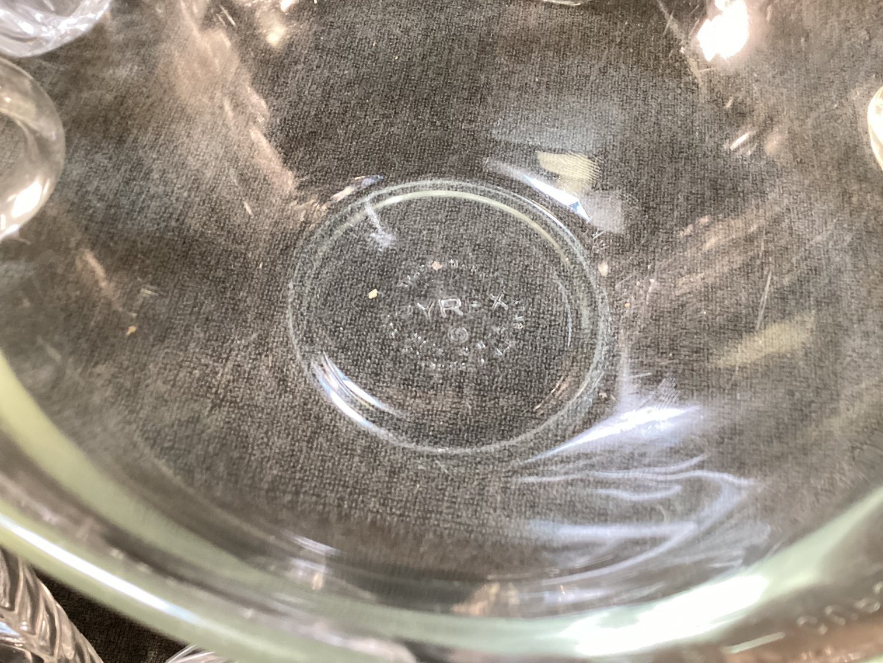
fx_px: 791
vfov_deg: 45.4
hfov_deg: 58.3
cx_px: 442
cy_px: 332
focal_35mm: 31
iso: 160
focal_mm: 3.3
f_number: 2.4
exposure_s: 1/50
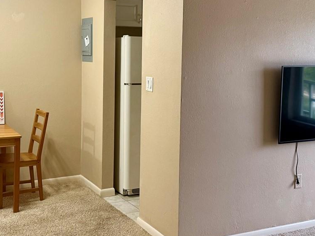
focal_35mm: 51
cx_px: 138
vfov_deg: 28.4
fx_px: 464
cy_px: 81
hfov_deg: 37.4
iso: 250
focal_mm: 6.76
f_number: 1.78
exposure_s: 1/60
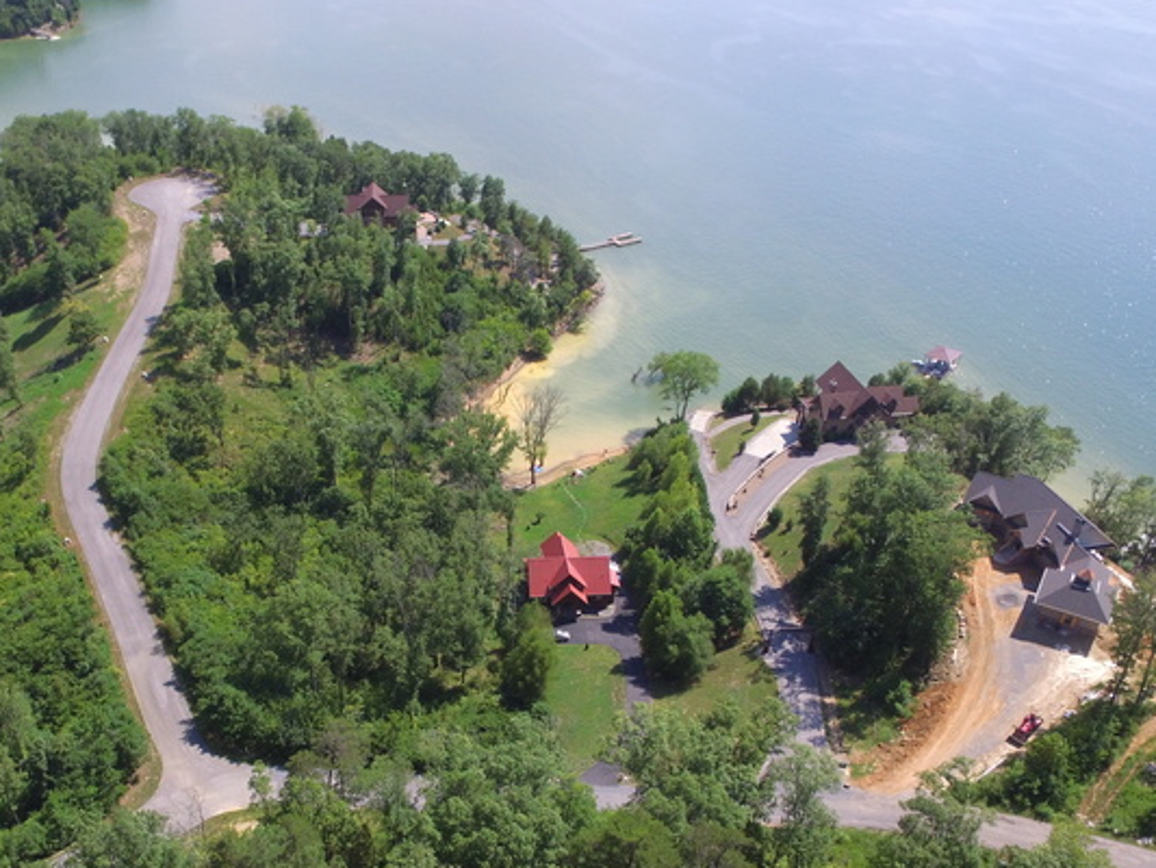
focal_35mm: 29
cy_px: 599
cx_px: 450
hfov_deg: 61.0
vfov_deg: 47.2
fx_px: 969
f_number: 2.8
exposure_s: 1/770
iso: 100
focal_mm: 3.61
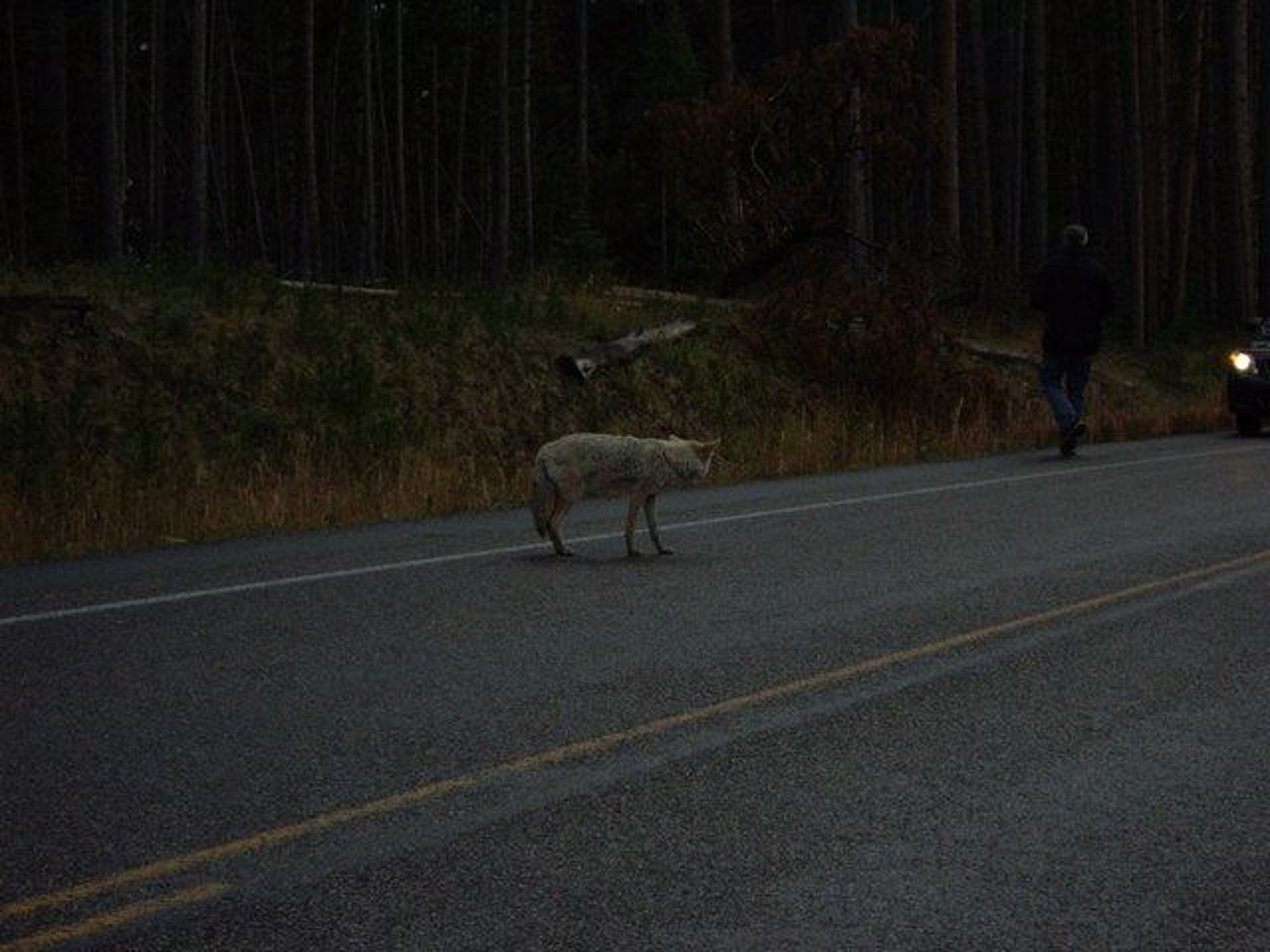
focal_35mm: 114
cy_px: 476
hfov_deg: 17.3
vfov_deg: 13.0
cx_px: 635
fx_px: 4182
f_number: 5.2
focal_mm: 18.6
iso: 200
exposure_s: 1/125
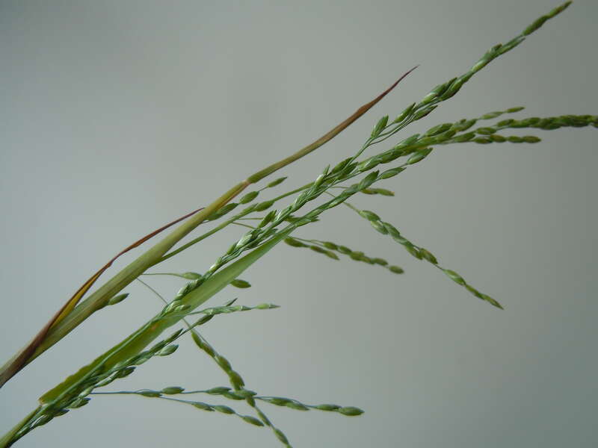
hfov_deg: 60.0
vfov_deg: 46.8
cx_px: 299
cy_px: 224
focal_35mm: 30
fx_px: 518
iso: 100
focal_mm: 5.4
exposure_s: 1/125
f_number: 3.5
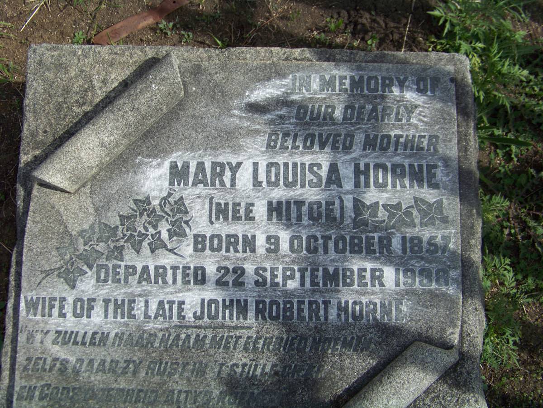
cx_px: 272
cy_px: 204
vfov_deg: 33.6
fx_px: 675
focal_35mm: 43
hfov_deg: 43.9
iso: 64
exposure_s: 1/1000
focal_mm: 6.75
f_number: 2.8
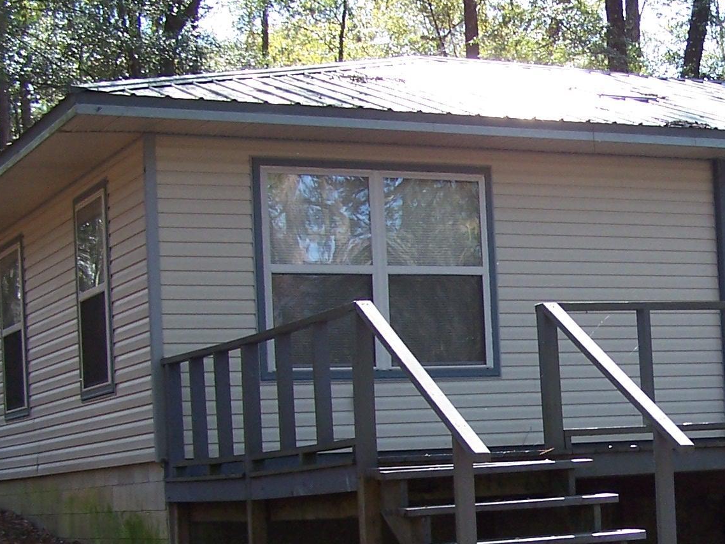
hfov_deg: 21.8
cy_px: 385
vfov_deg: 17.1
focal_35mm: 86
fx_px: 1802
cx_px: 742
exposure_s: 1/200
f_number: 2.8
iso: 80
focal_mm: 6.3
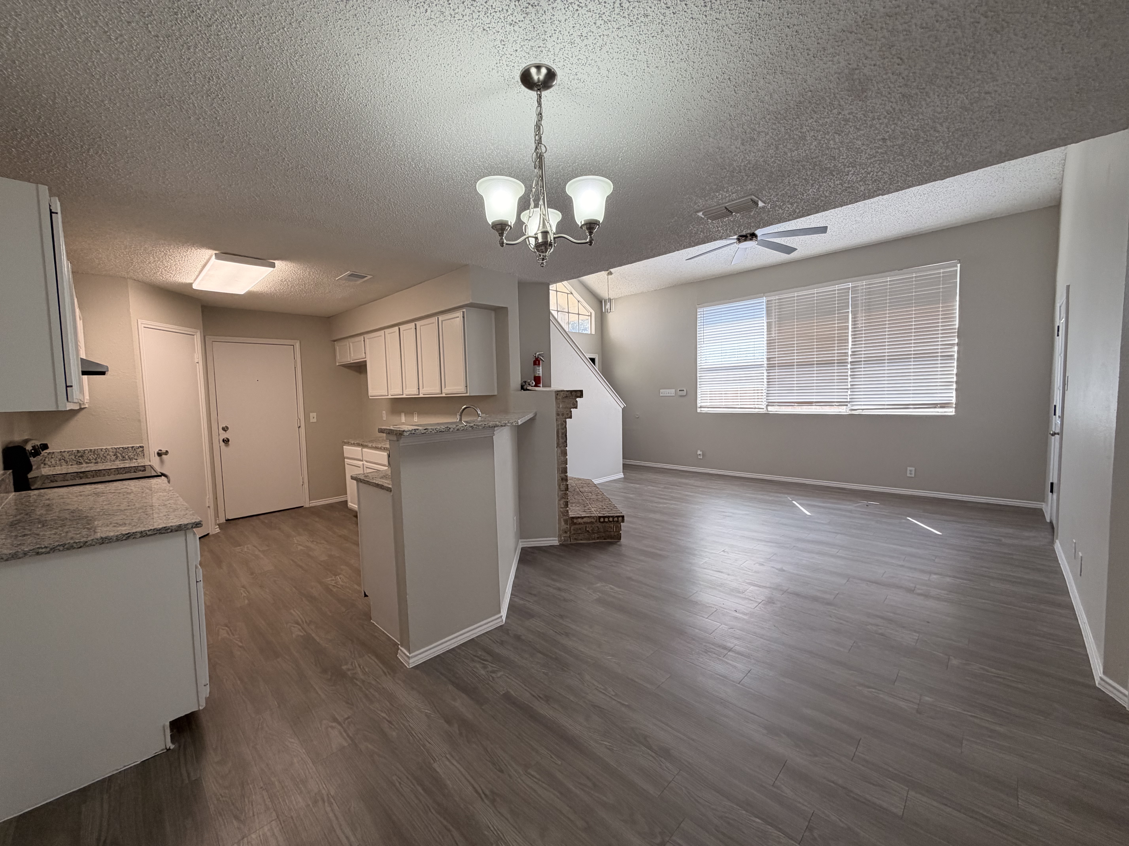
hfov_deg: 102.1
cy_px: 423
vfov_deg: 85.7
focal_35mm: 14
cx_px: 564
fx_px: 457
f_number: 2.2
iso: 125
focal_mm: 2.22
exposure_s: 1/120
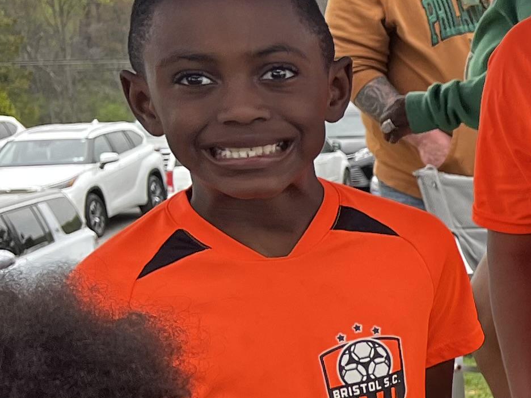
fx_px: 1718
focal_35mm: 112
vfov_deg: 13.0
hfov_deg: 14.4
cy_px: 401
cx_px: 1080
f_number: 1.6
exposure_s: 1/339
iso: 50
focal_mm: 5.1
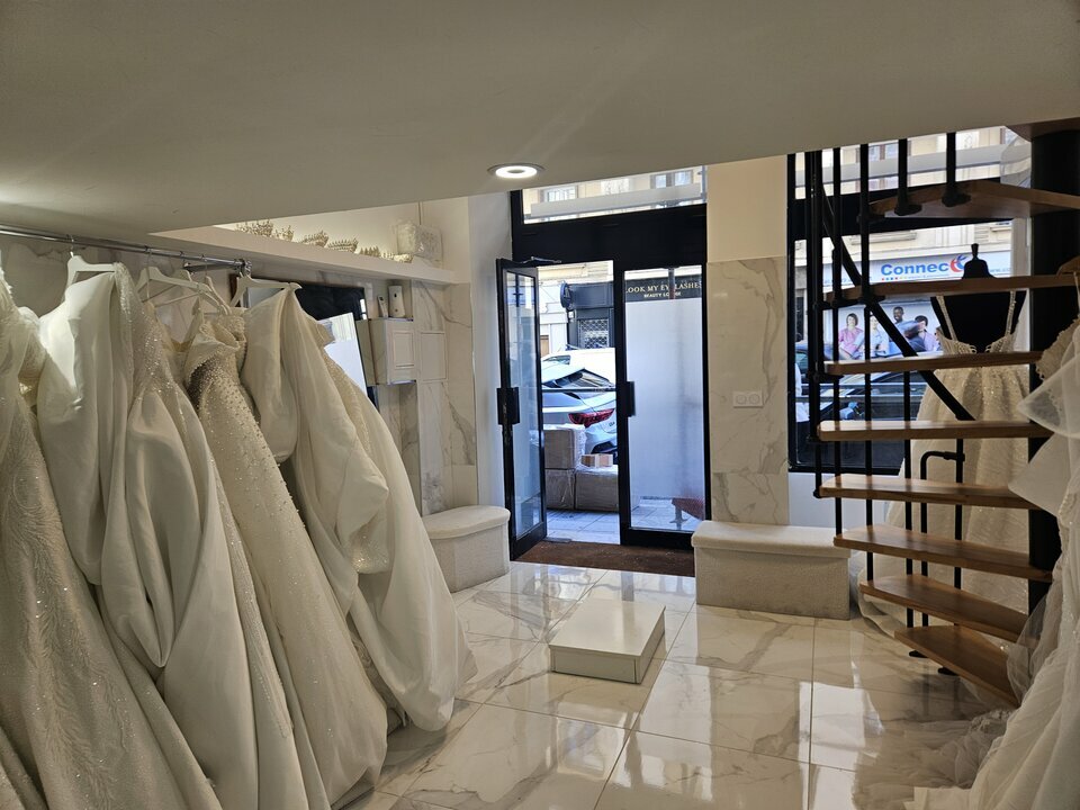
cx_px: 540
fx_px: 718
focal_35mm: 23
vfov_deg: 58.9
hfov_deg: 73.9
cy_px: 405
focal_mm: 5.4
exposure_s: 1/100
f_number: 1.8
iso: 40
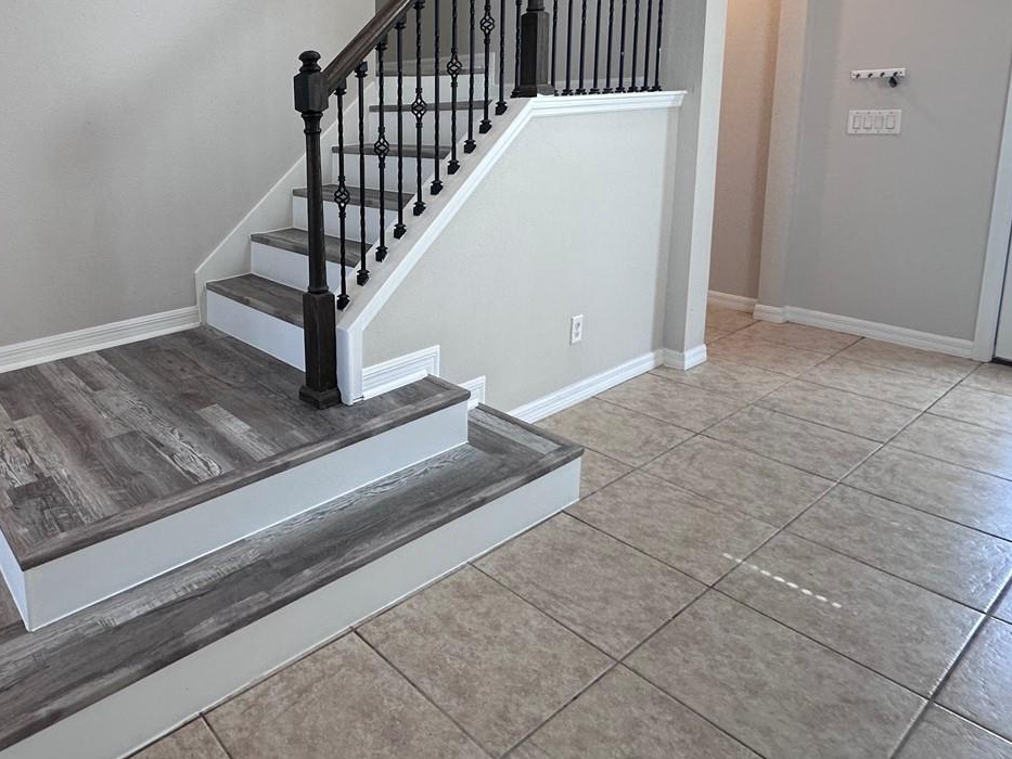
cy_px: 218
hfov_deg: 67.0
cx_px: 251
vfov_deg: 54.9
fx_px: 702
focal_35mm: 24
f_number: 2.2
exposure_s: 1/120
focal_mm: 2.22
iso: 160
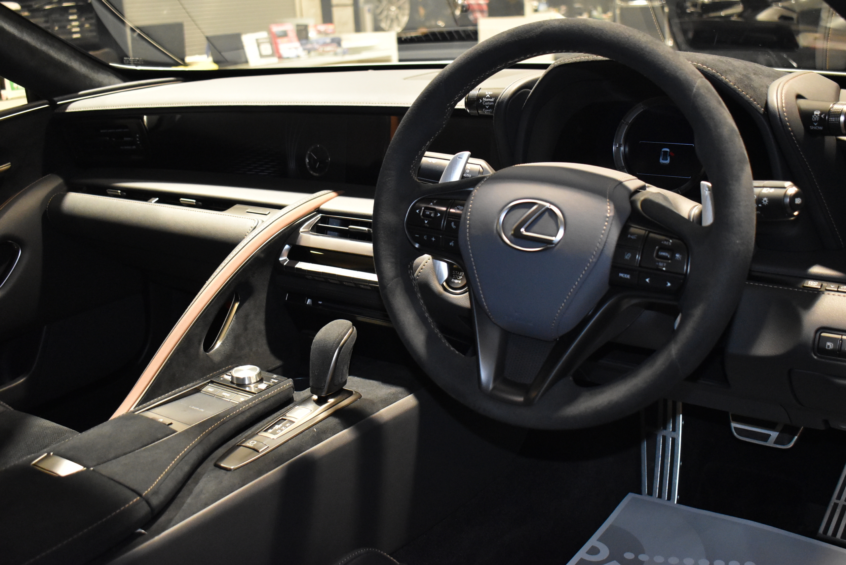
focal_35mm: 39
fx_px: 917
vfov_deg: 34.3
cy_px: 282
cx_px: 423
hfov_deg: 49.5
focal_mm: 26
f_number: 4
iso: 3600
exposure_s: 1/60
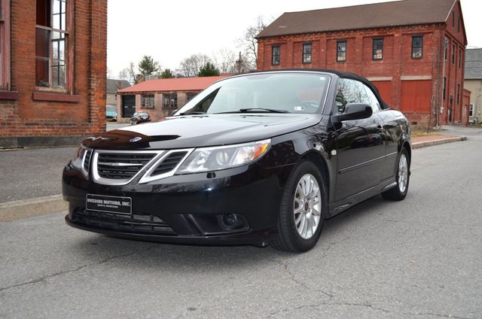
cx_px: 241
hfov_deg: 53.2
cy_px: 160
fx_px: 481
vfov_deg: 36.7
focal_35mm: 36
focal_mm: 24
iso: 200
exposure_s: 1/160
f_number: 4
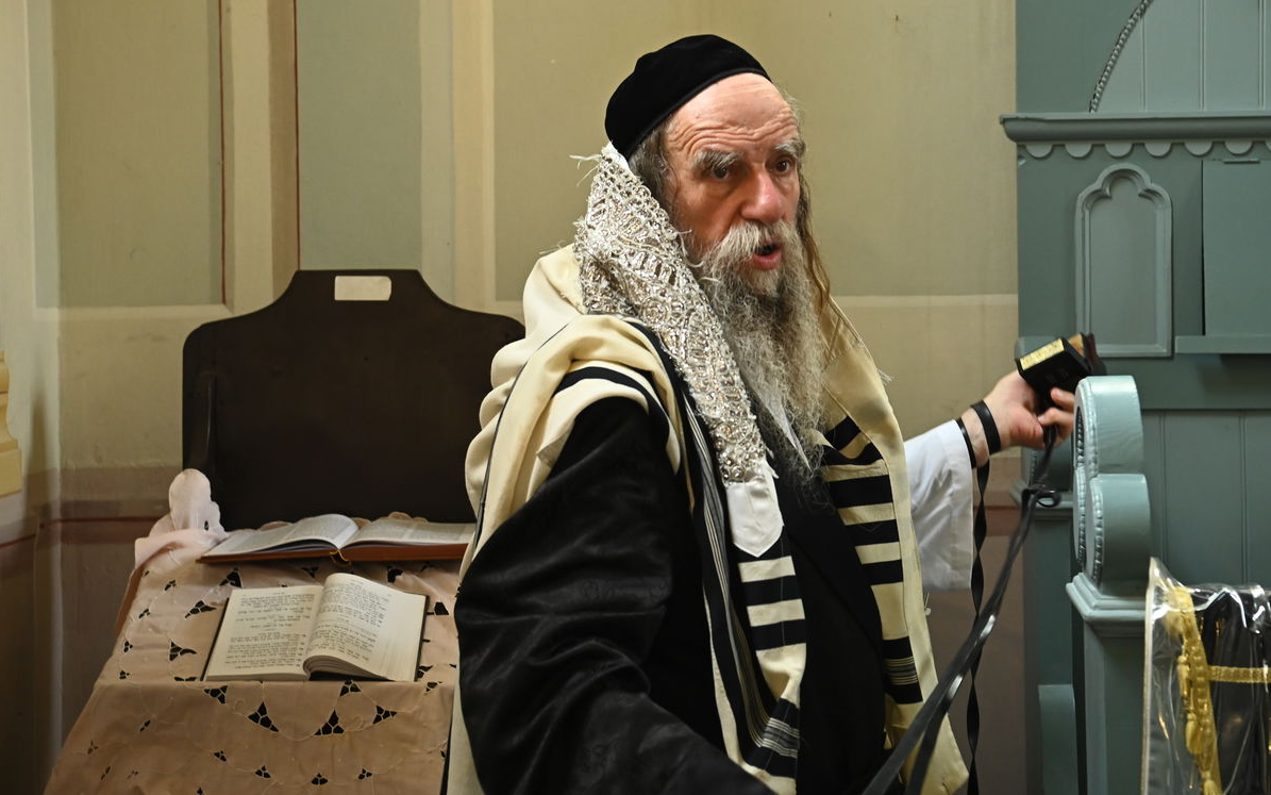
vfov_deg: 17.6
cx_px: 682
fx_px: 2563
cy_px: 316
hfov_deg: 27.8
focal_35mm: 74
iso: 2000
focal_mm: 62
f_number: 5
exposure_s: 1/100
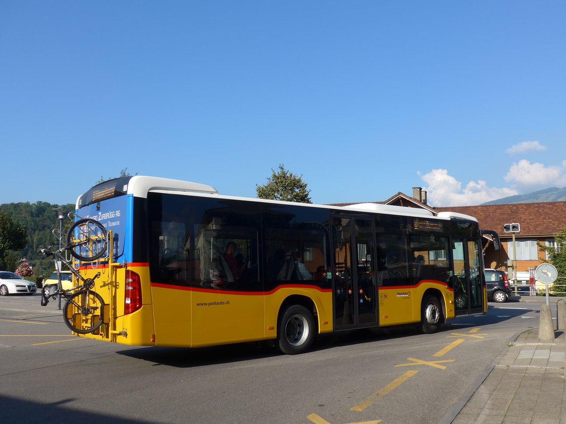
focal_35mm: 34
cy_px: 212
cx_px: 283
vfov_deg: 41.8
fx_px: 556
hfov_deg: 54.0
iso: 80
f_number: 2.8
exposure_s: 1/1300
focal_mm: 7
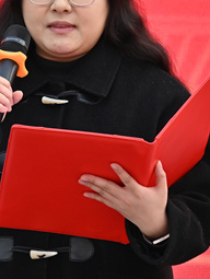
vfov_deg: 3.5
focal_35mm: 558
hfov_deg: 2.7
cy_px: 94
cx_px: 56
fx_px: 4502
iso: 100
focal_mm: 165
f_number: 5.6
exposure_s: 1/200
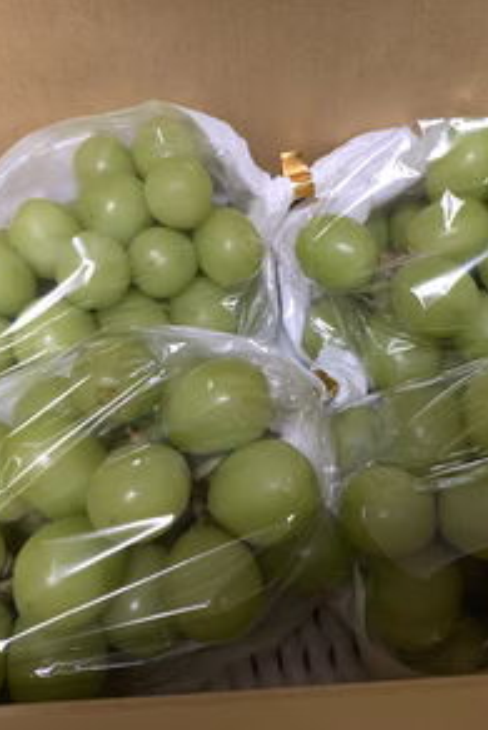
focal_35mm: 37
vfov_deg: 51.9
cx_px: 270
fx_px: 751
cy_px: 372
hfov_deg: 35.9
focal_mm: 4.25
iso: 800
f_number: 1.8
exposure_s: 1/30
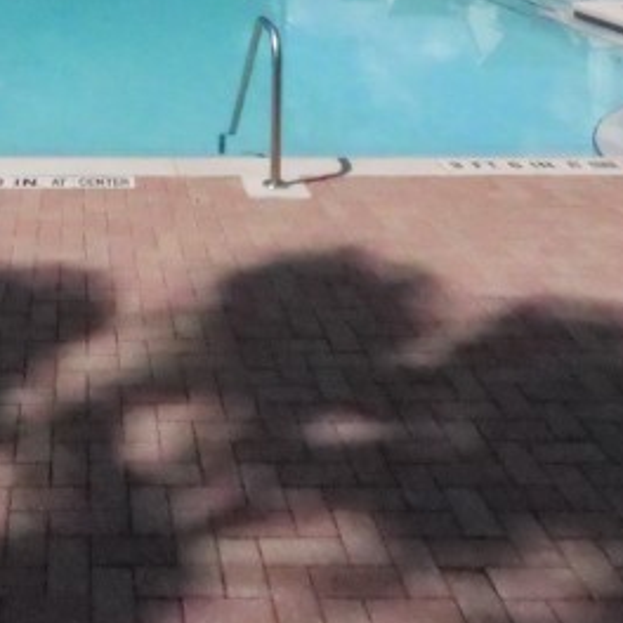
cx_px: 54
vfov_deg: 31.1
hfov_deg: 33.4
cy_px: -76
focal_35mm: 48
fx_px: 977
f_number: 22
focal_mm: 7
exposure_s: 1/8000
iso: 12800
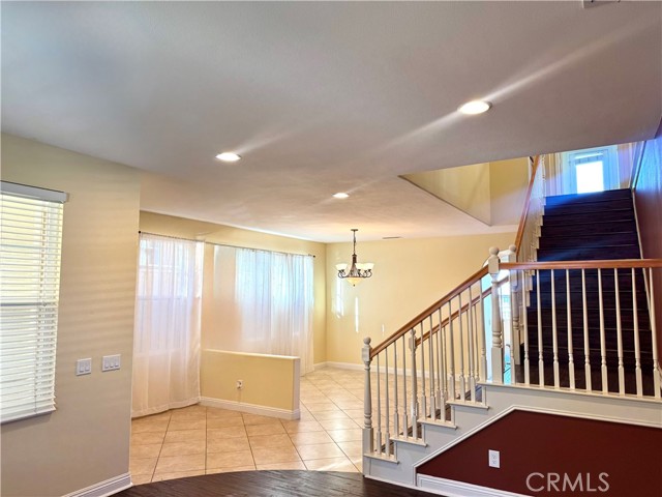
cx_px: 331
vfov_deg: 56.8
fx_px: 459
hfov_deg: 71.6
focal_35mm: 24
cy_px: 248
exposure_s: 1/120
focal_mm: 6.76
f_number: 1.78
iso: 125
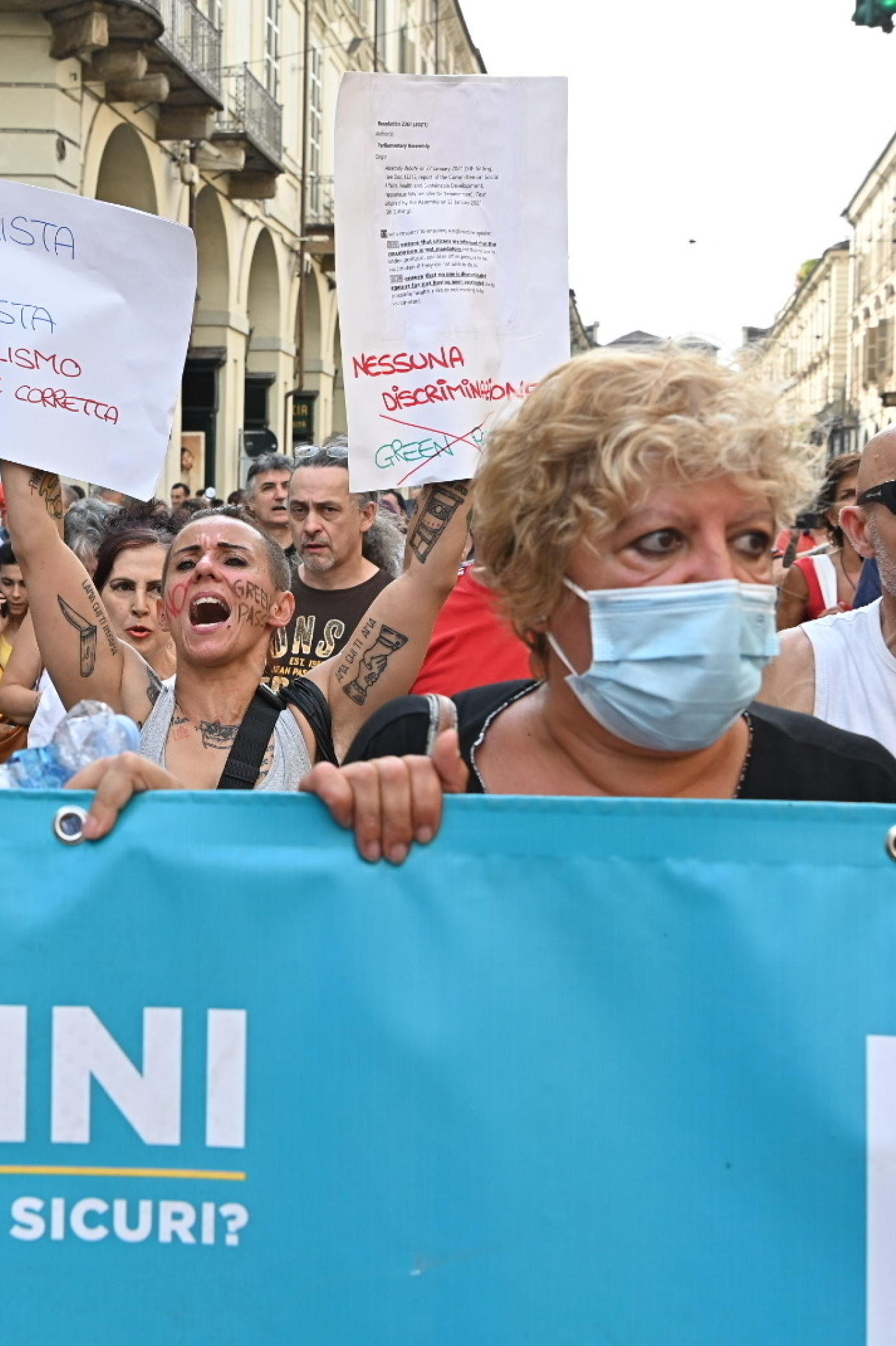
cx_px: 166
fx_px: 1979
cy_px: 677
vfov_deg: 37.5
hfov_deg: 25.0
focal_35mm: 53
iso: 400
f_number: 8
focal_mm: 35
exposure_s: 1/320
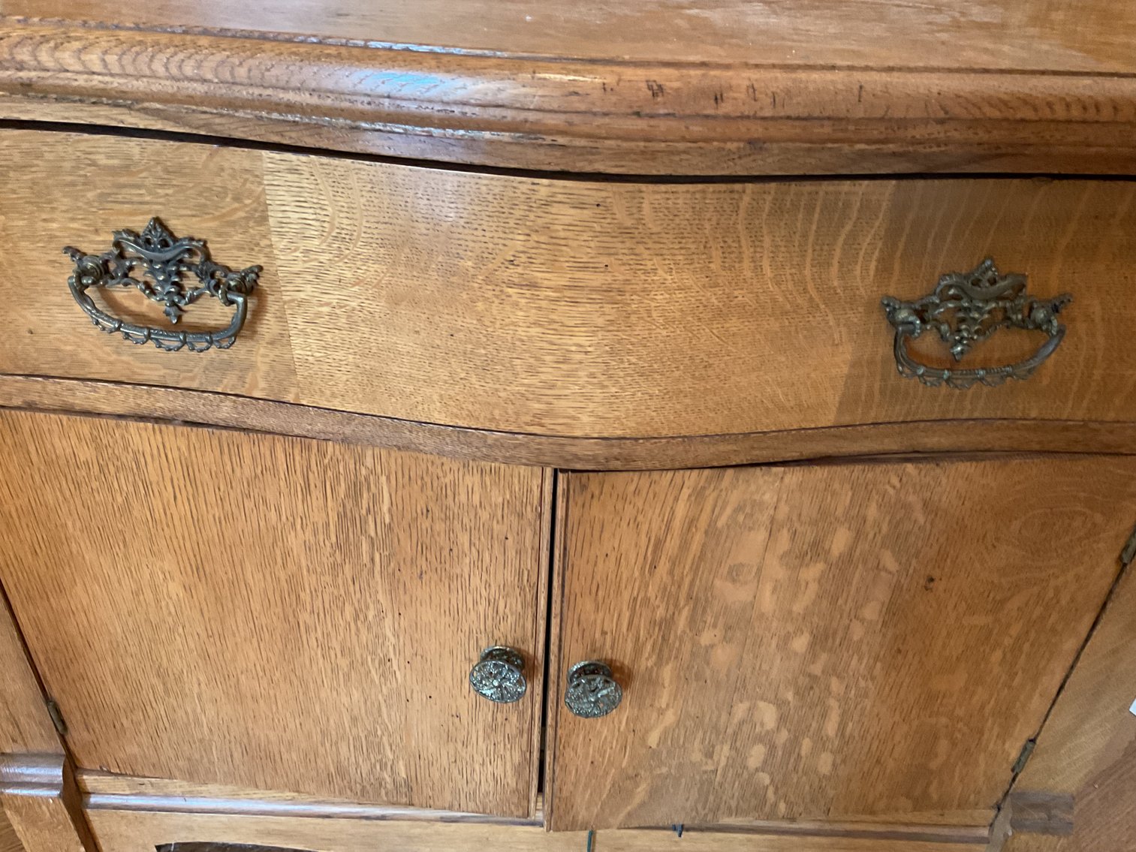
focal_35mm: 29
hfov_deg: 61.7
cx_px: 568
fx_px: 952
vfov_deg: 48.2
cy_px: 426
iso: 200
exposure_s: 1/40
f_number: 1.8
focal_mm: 3
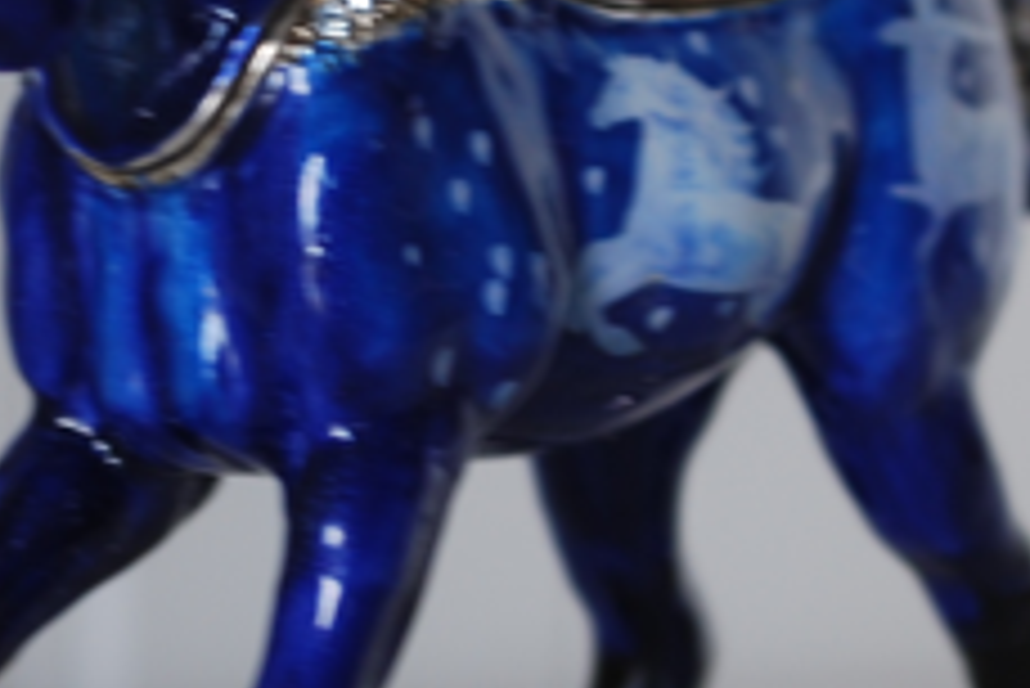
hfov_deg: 6.7
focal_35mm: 307
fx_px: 8789
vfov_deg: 4.5
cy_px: -9
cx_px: 301
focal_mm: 52
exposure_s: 1/13
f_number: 5.6
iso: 100
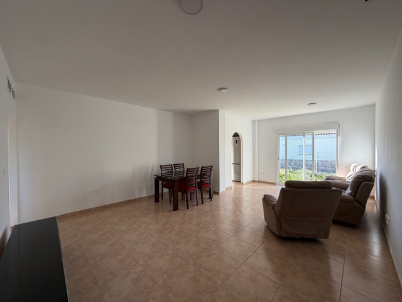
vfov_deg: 85.7
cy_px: 151
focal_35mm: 14
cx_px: 201
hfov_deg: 102.1
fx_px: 163
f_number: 2.2
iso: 50
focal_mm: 2.22
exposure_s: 1/121
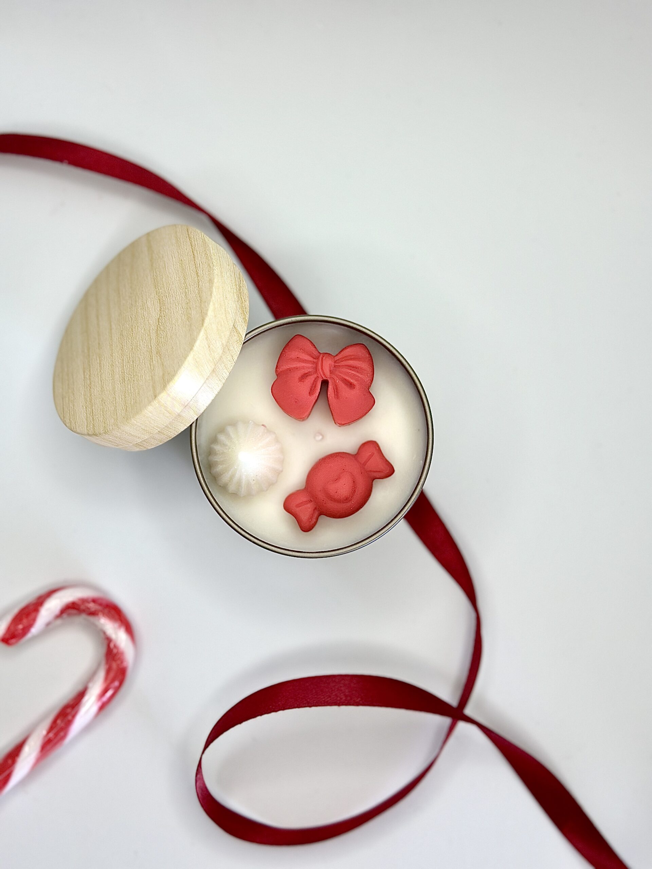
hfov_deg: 30.3
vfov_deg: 39.7
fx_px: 1205
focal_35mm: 48
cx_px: 326
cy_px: 434
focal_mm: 6.86
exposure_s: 1/139
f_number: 1.78
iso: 64
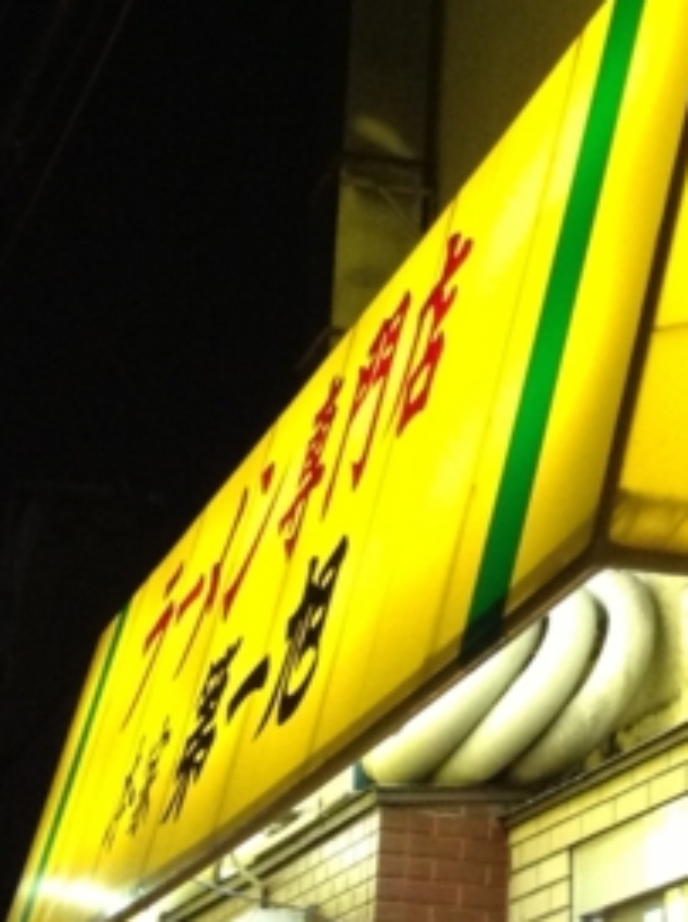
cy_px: -108
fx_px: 2579
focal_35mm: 97
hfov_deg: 15.1
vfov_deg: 19.4
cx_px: 505
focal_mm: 3.3
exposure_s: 1/24
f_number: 2.4
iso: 200
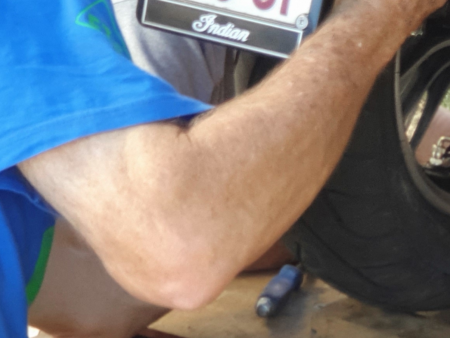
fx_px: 2353
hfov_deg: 10.8
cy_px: 127
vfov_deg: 8.2
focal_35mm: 181
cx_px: 472
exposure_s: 1/120
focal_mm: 6
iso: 64
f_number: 2.4
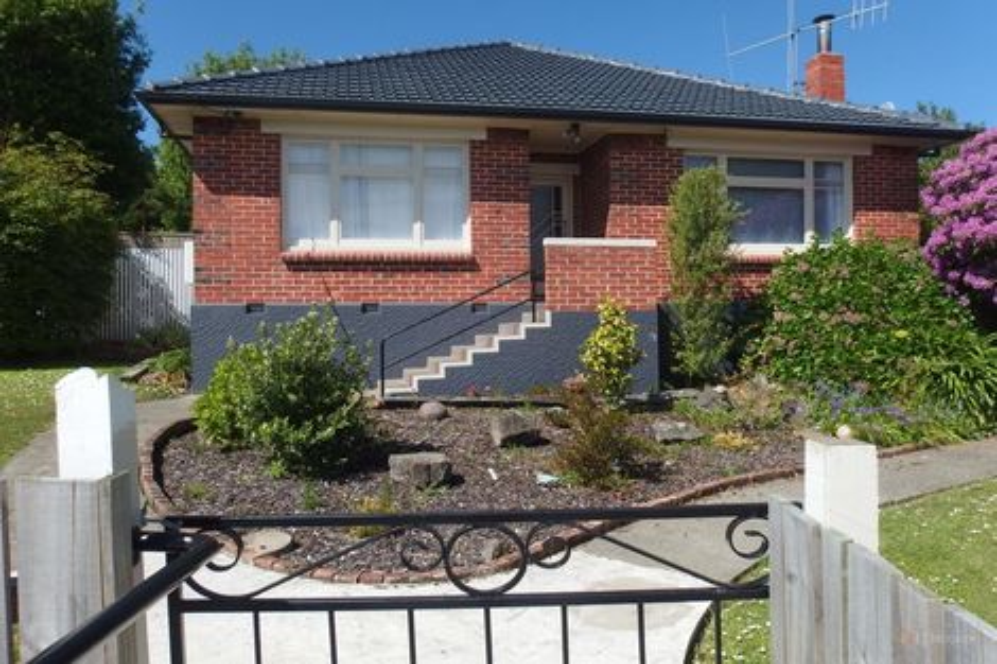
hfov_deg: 69.4
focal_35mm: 26
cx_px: 498
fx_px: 720
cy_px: 332
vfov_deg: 49.5
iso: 100
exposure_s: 1/800
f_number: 4.5
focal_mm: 4.7
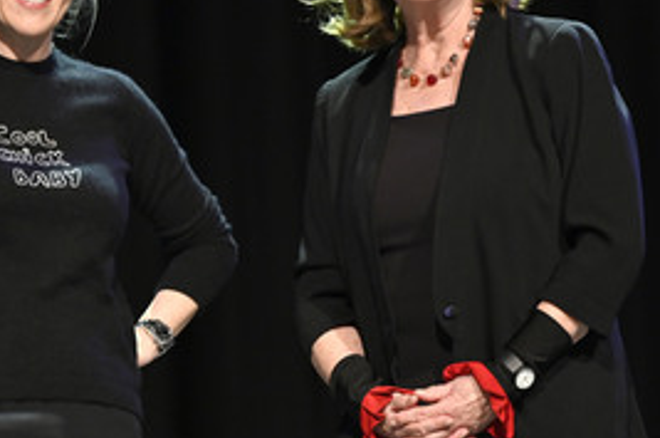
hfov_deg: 9.4
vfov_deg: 6.2
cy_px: 114
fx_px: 4026
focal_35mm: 220
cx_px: 216
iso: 1600
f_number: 2.8
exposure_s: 1/320
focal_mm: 130
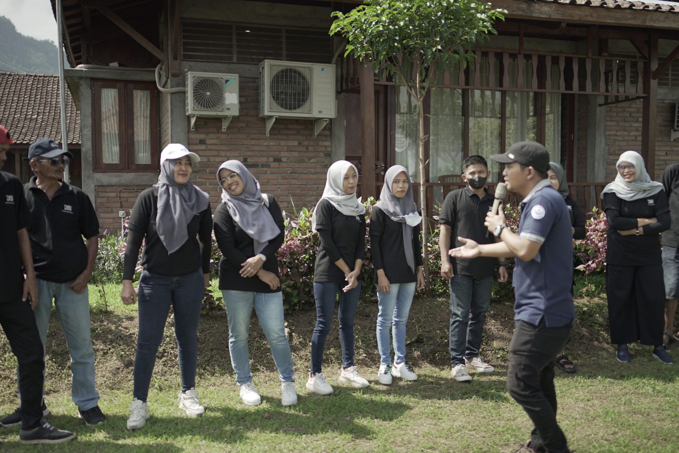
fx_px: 660
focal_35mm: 35
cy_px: 226
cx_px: 340
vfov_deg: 37.9
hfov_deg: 54.4
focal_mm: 35
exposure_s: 1/100
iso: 400
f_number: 1.8
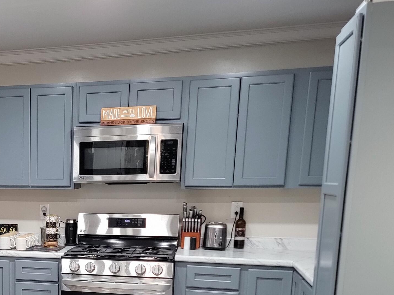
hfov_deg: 34.8
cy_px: 278
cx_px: 5
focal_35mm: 50
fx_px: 569
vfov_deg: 27.8
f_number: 1.8
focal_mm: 6.7
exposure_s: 1/60
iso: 160
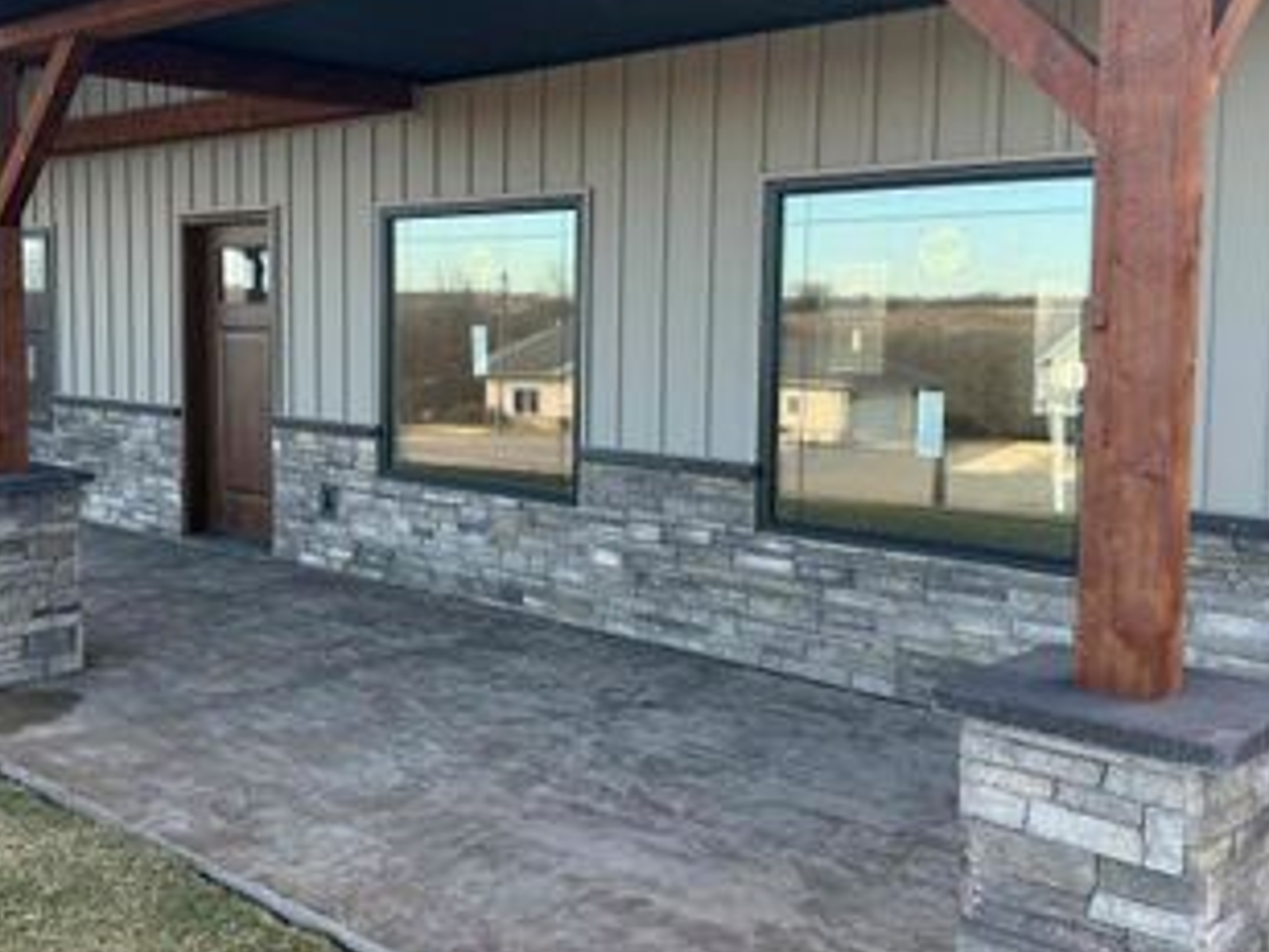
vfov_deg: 36.7
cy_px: 406
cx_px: 466
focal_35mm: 39
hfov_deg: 47.4
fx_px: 1430
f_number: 1.78
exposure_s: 1/772
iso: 100
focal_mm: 6.76
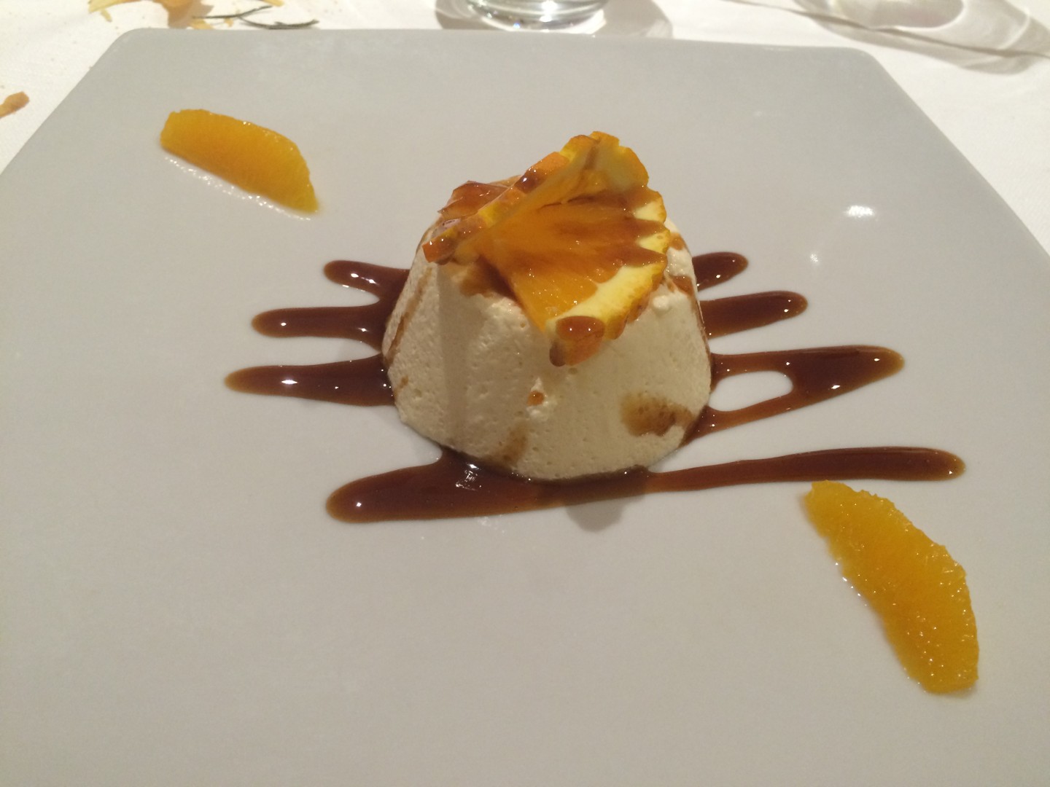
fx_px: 880
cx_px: 525
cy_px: 394
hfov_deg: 61.7
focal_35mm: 29
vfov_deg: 48.2
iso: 200
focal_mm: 4.15
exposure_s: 1/33
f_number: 2.2
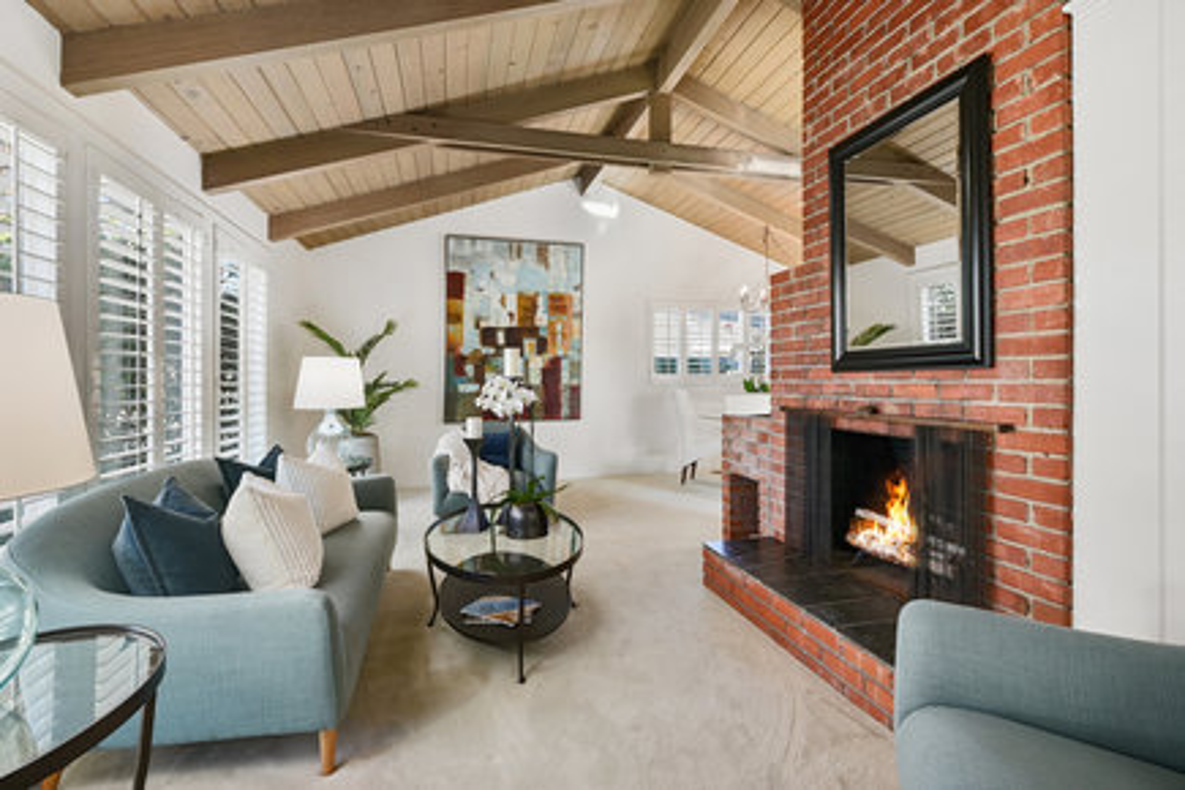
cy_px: 395
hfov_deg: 96.7
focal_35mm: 16
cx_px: 592
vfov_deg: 73.7
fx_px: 527
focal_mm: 16
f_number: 9
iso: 400
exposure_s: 1/20
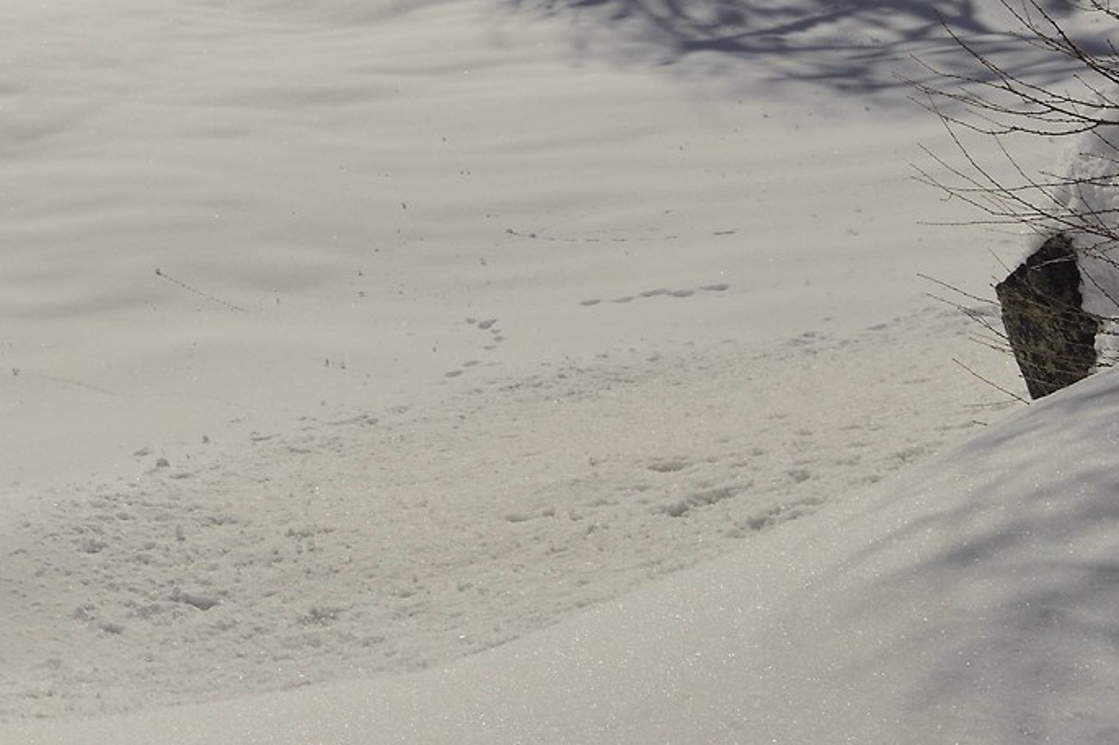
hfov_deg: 28.3
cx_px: -391
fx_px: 1740
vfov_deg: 20.4
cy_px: -402
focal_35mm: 56
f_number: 8
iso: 100
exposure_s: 1/800
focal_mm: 16
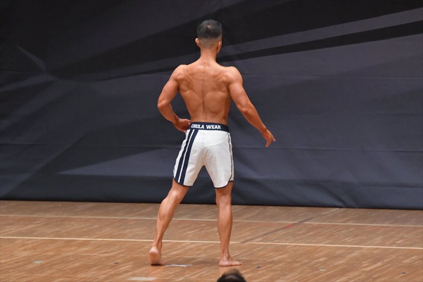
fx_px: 3523
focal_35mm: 300
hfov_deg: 6.9
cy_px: 141
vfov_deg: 4.6
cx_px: 212
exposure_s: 1/400
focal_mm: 200
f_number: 5.6
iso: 6400
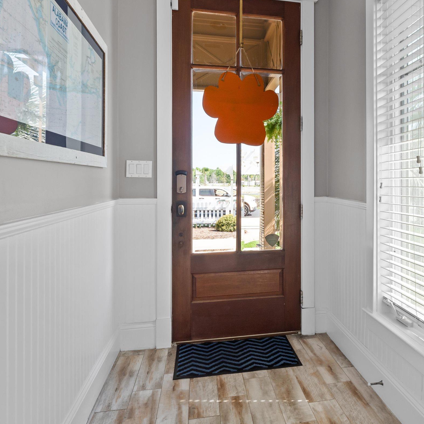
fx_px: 367
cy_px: 161
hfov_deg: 58.4
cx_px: 289
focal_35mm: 26
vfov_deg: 59.3
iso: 400
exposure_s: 1/60
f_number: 8
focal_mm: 15.9
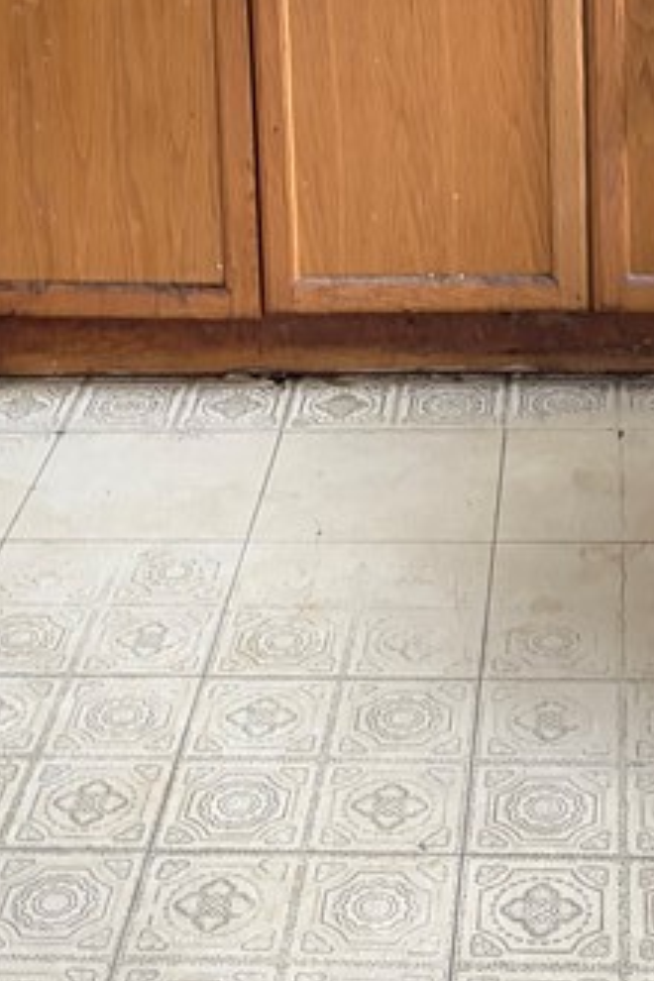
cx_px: 416
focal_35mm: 84
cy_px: -175
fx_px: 2289
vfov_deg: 22.4
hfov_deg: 16.2
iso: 250
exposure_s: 1/60
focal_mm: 5.96
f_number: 1.6
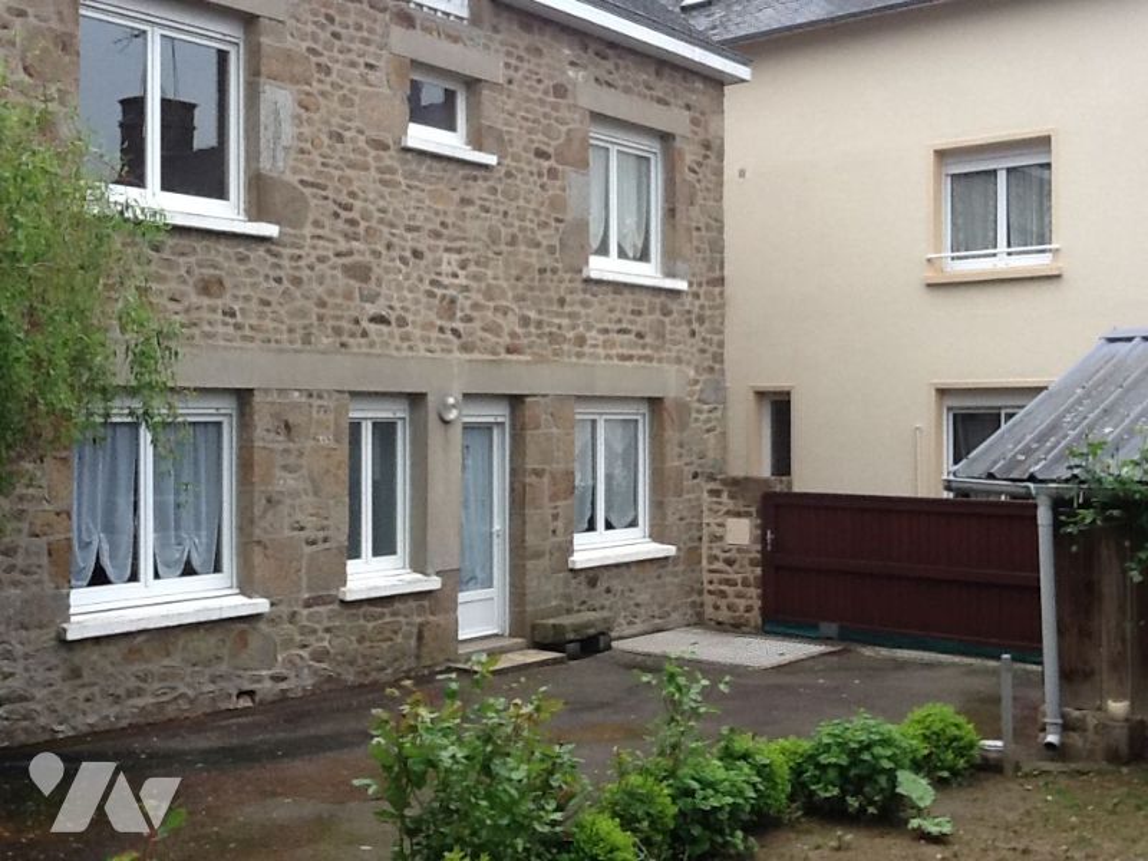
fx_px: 1459
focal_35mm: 44
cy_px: 430
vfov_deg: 32.9
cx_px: 574
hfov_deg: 42.9
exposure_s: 1/203
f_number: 2.4
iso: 40
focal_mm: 2.03
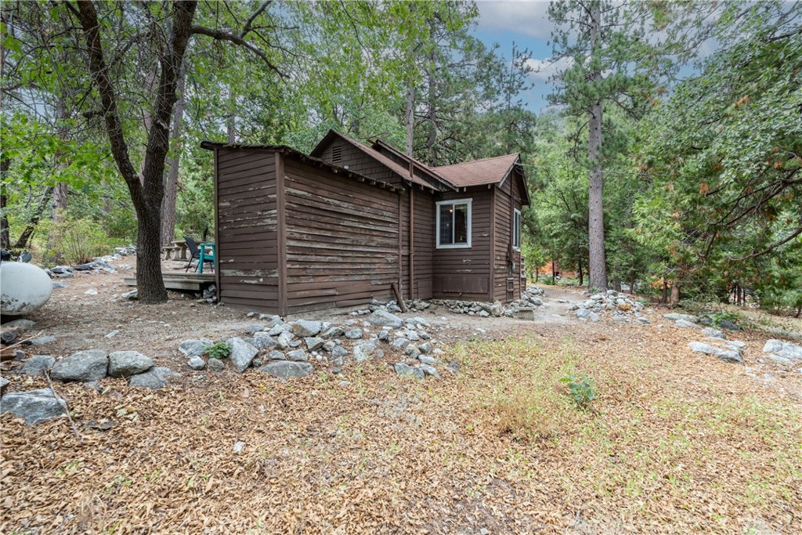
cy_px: 268
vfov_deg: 73.8
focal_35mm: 16
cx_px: 401
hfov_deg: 96.7
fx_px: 356
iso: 100
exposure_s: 1/15
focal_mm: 16
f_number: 8
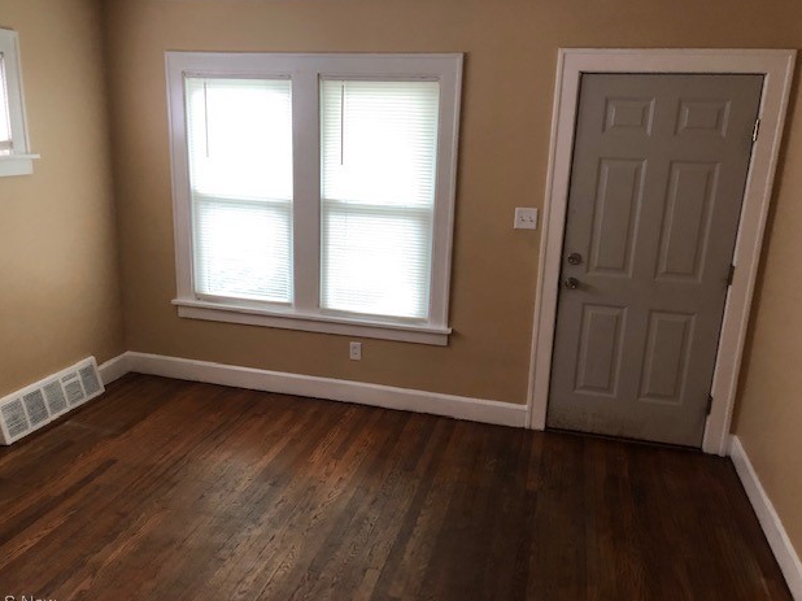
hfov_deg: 61.7
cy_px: 309
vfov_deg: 48.2
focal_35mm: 29
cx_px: 391
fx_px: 672
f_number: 1.8
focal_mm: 3.99
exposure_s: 1/15
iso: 50
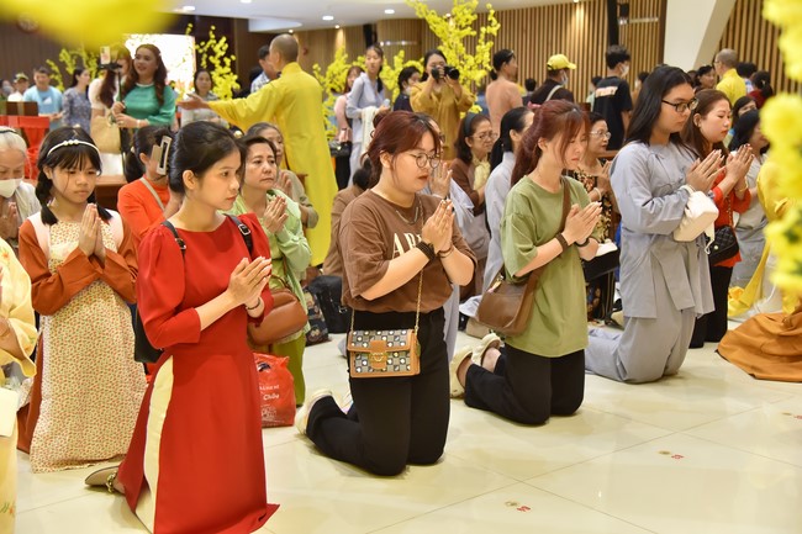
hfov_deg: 41.1
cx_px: 401
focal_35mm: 48
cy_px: 267
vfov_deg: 28.1
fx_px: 1069
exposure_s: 1/125
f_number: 4.5
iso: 1000
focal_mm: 48
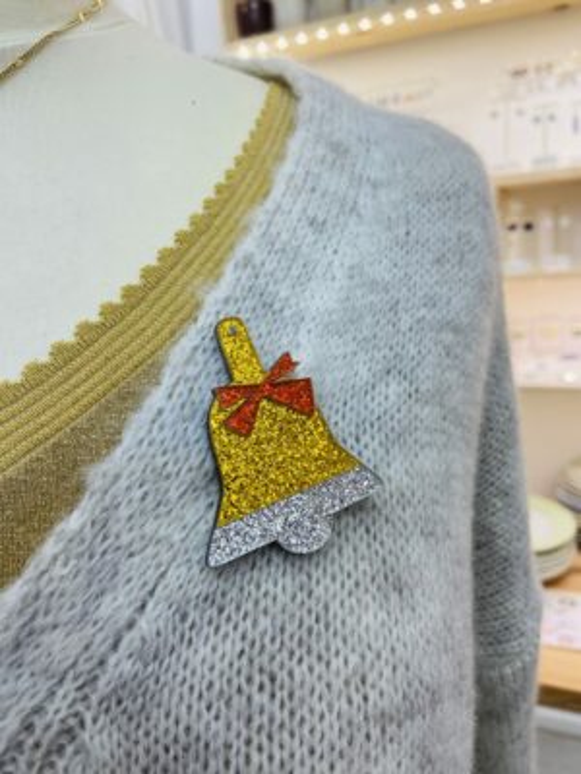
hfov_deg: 53.1
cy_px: 387
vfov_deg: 67.3
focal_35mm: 26
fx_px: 582
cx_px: 290
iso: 100
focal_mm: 4.25
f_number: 1.8
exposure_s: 1/100
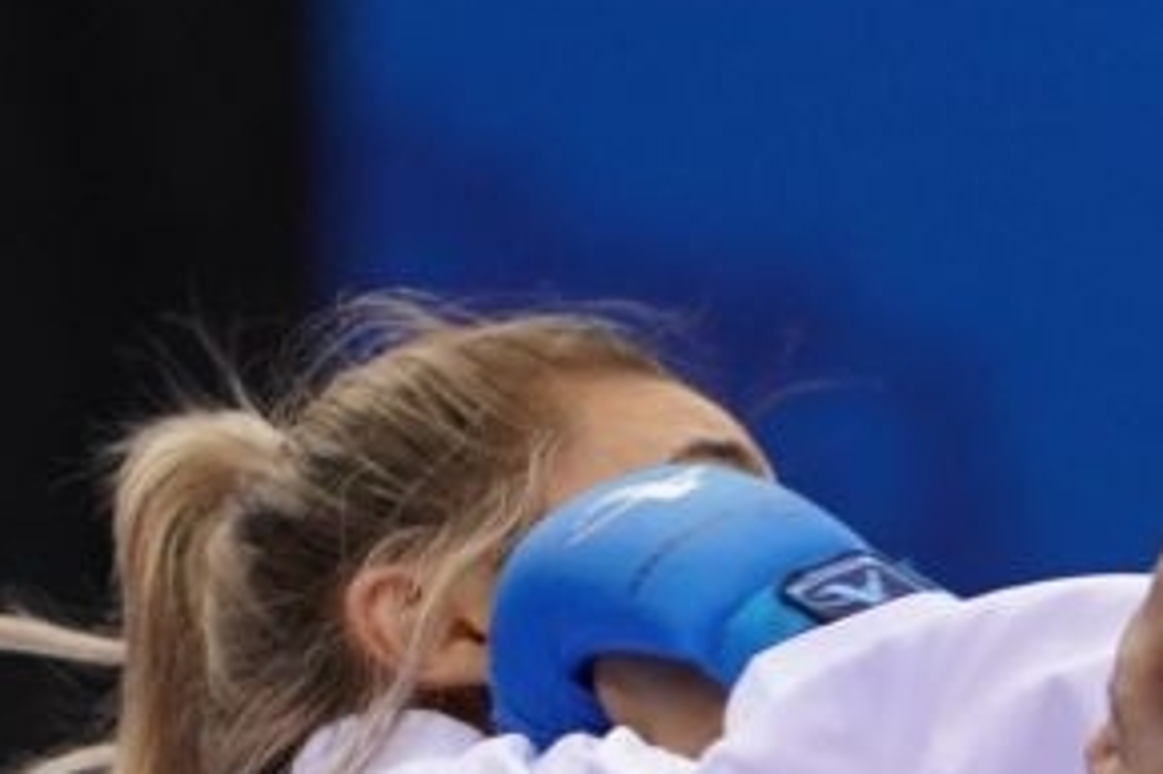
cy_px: 1805
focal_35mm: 1243
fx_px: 40131
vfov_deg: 1.1
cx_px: 1957
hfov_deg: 1.7
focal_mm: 200
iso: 1000
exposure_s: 1/1000
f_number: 2.8
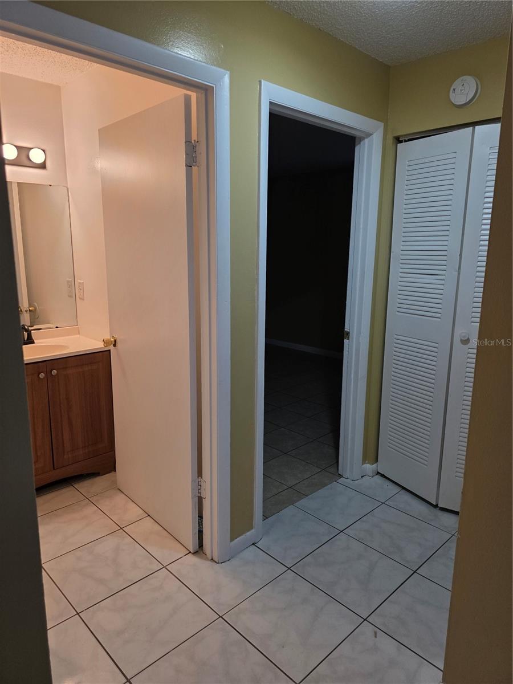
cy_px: 342
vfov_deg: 73.9
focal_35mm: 23
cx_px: 256
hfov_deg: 58.9
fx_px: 454
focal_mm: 6.3
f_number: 1.7
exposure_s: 1/120
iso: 250
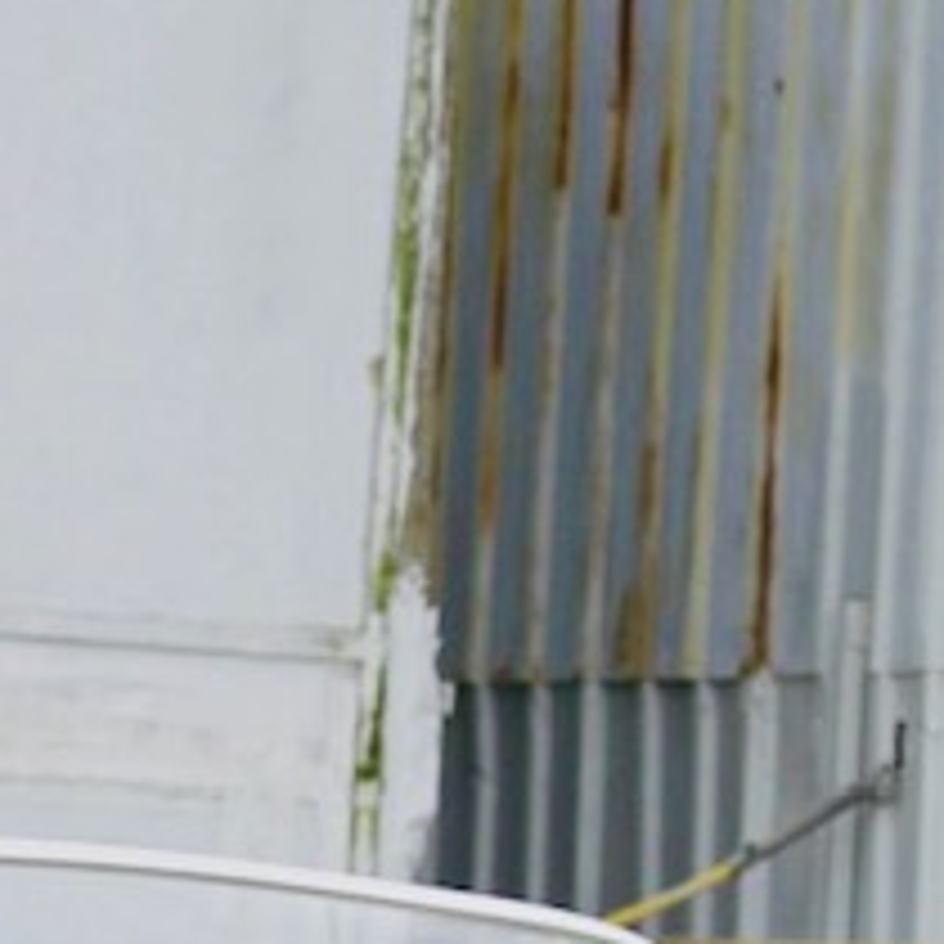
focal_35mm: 544
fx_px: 16784
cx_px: -508
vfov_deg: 3.2
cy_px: 1818
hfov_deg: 3.2
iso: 100
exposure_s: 1/250
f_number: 4.5
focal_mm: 105
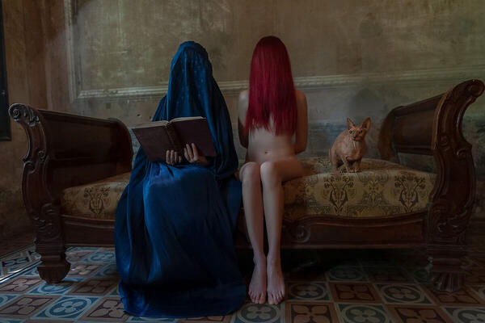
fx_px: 323
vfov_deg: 53.1
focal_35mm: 24
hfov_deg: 73.7
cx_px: 242
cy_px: 162
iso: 2000
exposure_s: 1/160
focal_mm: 24
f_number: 3.2
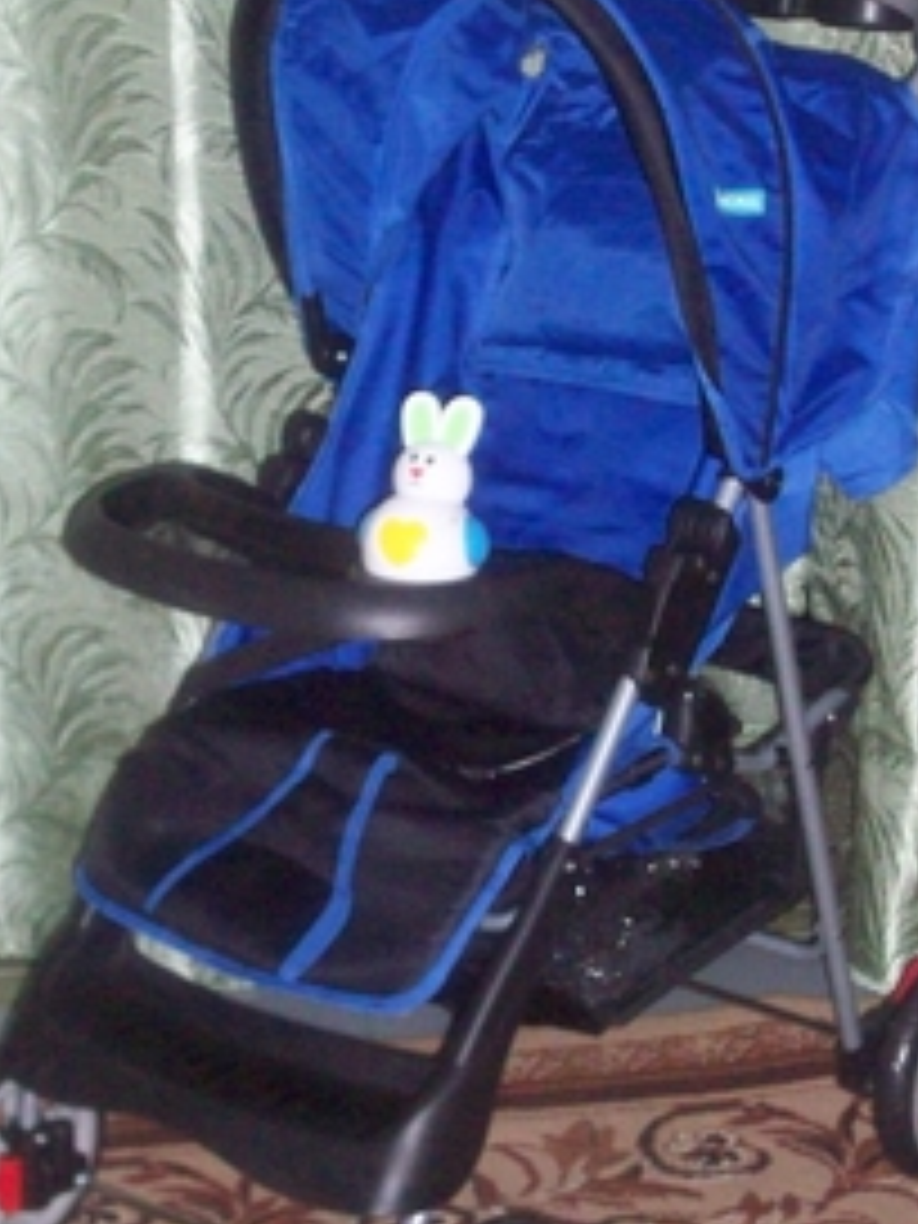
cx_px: 360
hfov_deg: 14.0
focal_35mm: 106
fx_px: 3748
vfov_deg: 18.5
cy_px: 720
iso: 400
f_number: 3.8
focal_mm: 10.7
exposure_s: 1/512
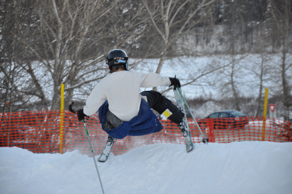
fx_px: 1276
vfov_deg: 8.7
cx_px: 146
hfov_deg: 13.1
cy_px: 97
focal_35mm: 158
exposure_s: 1/80
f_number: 5.6
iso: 200
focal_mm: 105
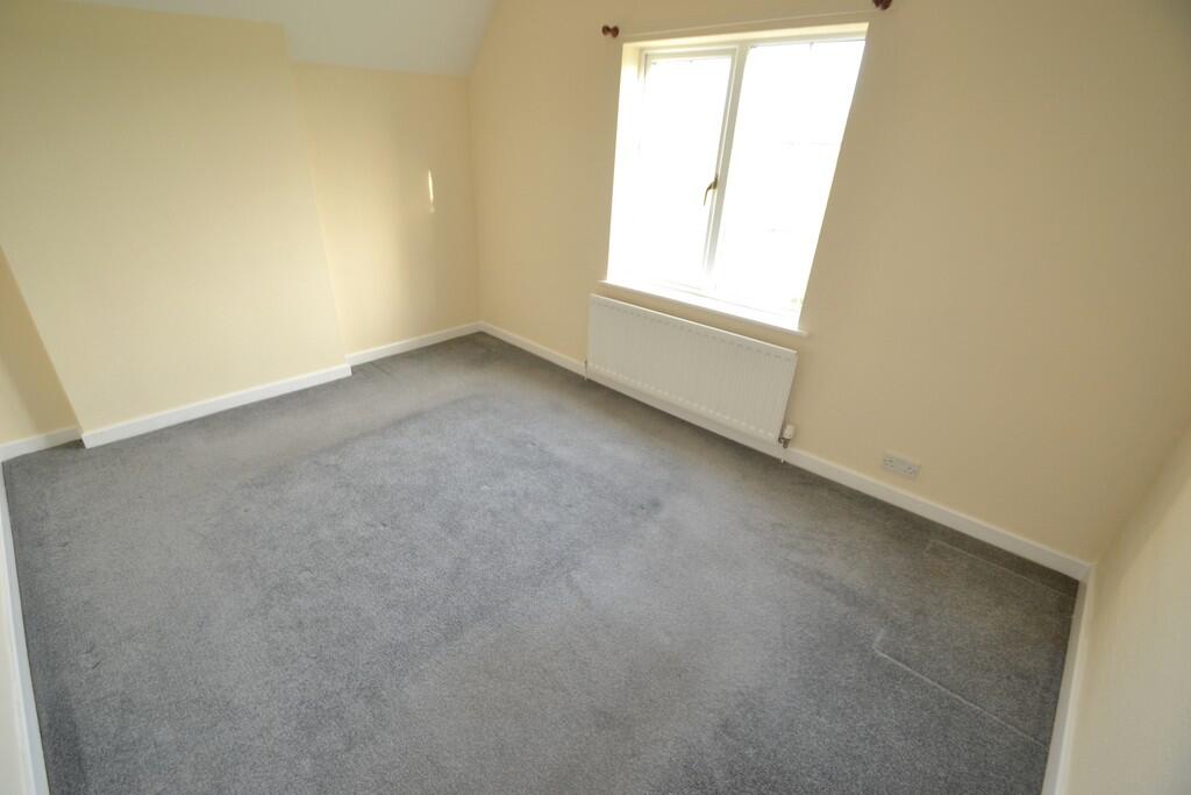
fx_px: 496
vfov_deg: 77.3
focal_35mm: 15
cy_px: 398
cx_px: 596
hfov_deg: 100.4
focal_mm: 10
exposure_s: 1/60
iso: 450
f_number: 3.5
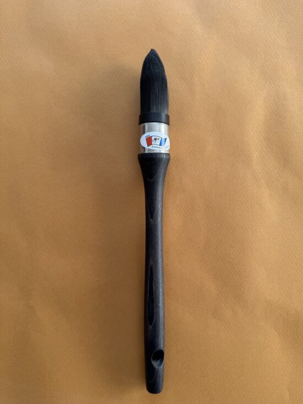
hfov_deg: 56.8
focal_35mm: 24
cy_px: 202
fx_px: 280
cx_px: 152
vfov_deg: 71.6
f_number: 1.78
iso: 80
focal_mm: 6.76
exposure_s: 1/121
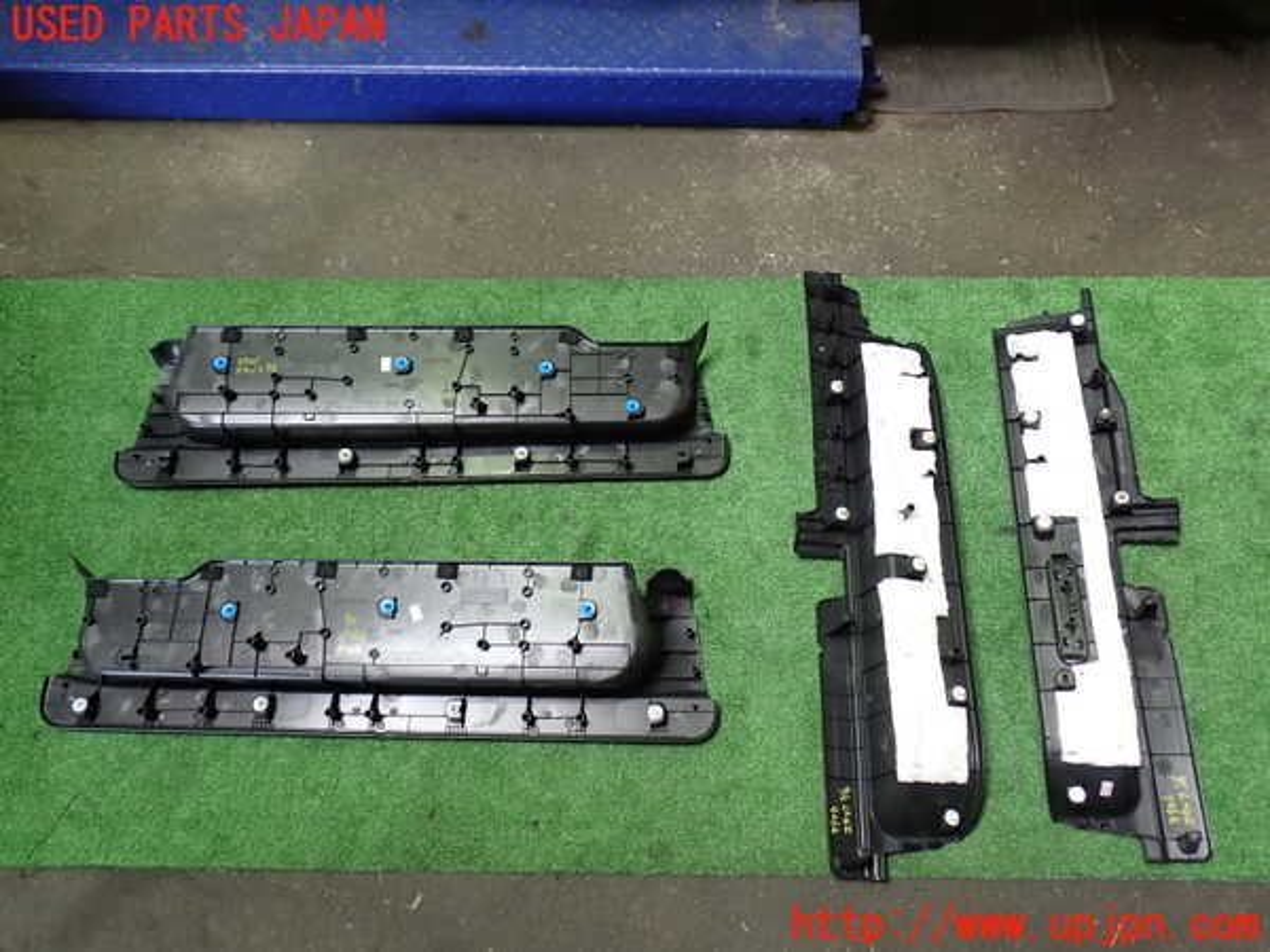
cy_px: 476
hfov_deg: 60.0
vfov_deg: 46.8
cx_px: 635
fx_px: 1101
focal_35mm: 30
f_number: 2.3
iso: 200
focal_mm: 5.4
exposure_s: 1/50
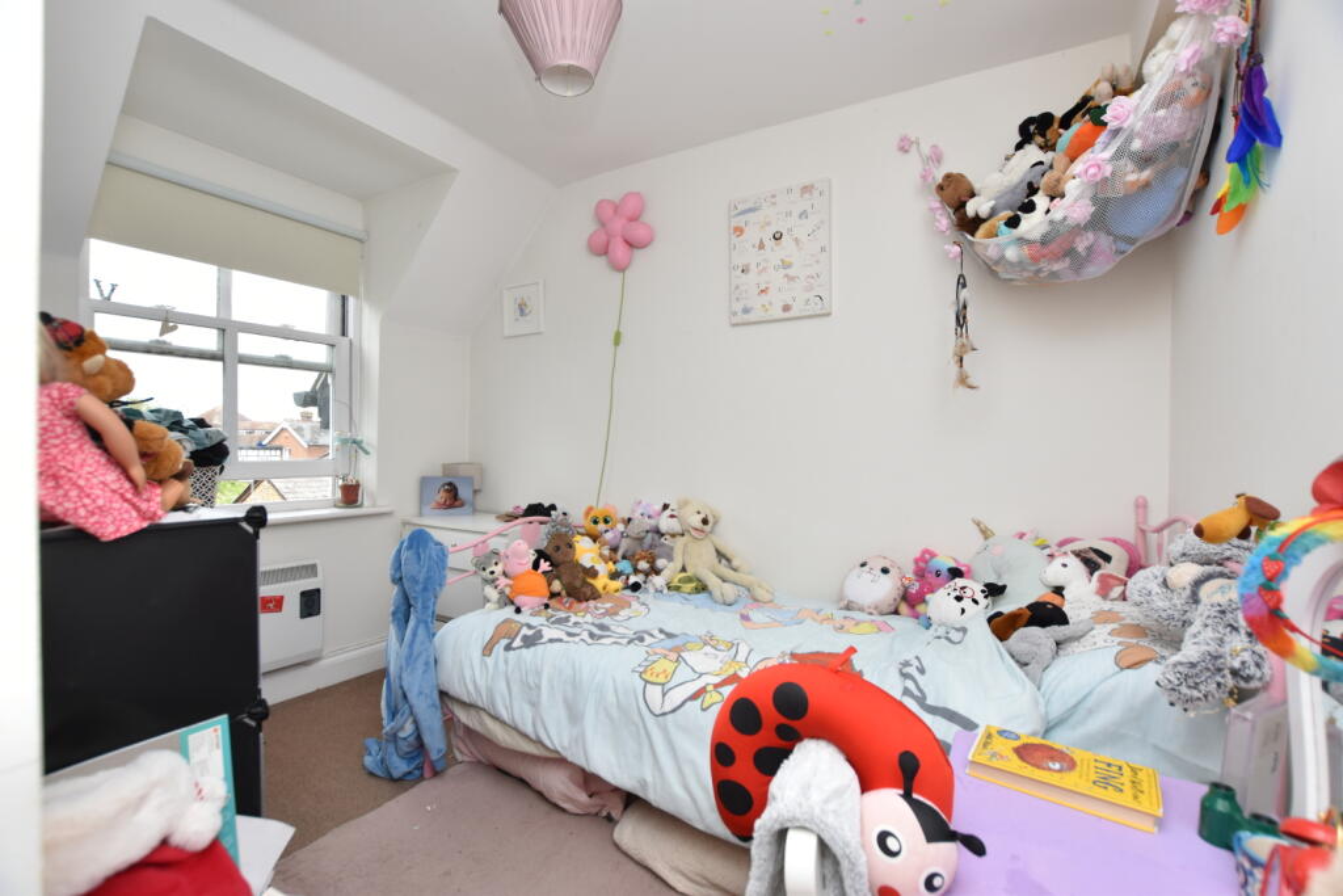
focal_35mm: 15
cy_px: 448
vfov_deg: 77.3
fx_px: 560
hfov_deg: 100.4
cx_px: 672
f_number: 5
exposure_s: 1/250
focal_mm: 10
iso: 400
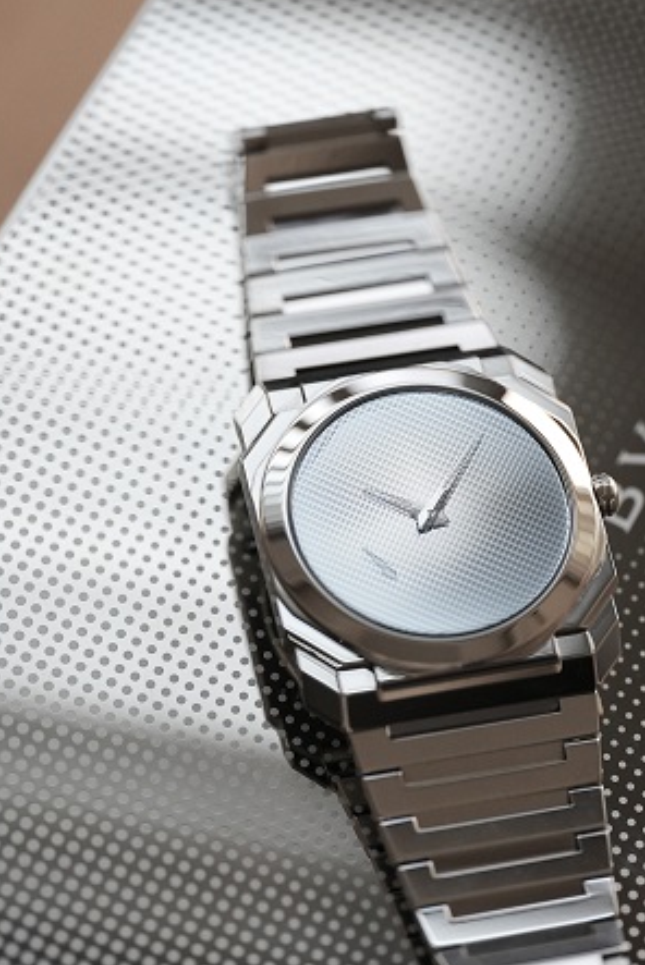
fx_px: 4347
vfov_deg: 12.7
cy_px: 516
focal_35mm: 162
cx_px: 431
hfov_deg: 8.5
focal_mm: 105
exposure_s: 1/250
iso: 2000
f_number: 2.8
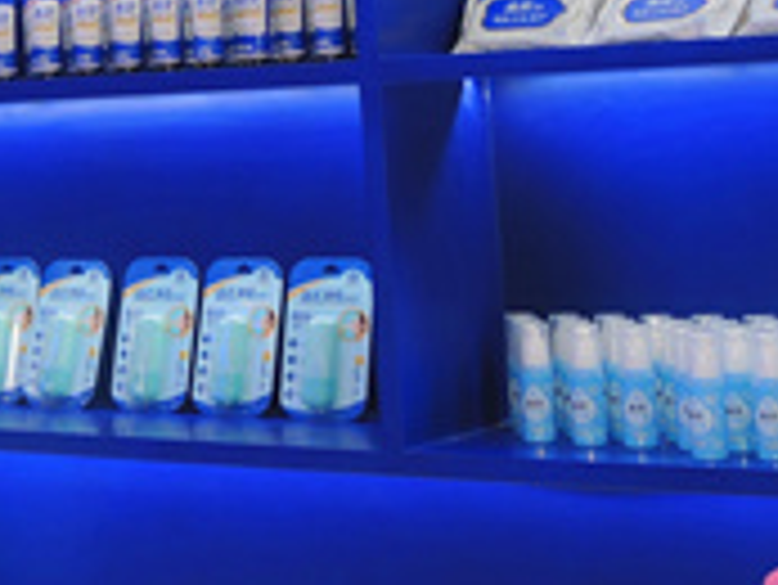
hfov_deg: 19.3
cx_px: -99
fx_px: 2182
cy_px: -194
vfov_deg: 14.6
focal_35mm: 97
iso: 80
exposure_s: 1/100
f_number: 2
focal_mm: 6
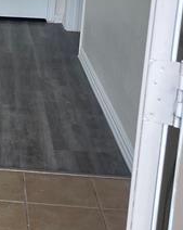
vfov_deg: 20.6
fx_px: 624
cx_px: -77
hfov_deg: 15.6
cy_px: 42
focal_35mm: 92
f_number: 1.6
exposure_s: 1/120
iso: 80
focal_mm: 4.2
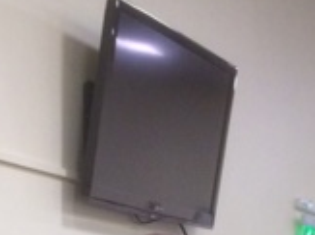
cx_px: 87
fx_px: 1037
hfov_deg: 17.2
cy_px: 410
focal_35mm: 114
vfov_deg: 12.0
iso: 200
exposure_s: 1/33
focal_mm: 4.15
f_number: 2.2
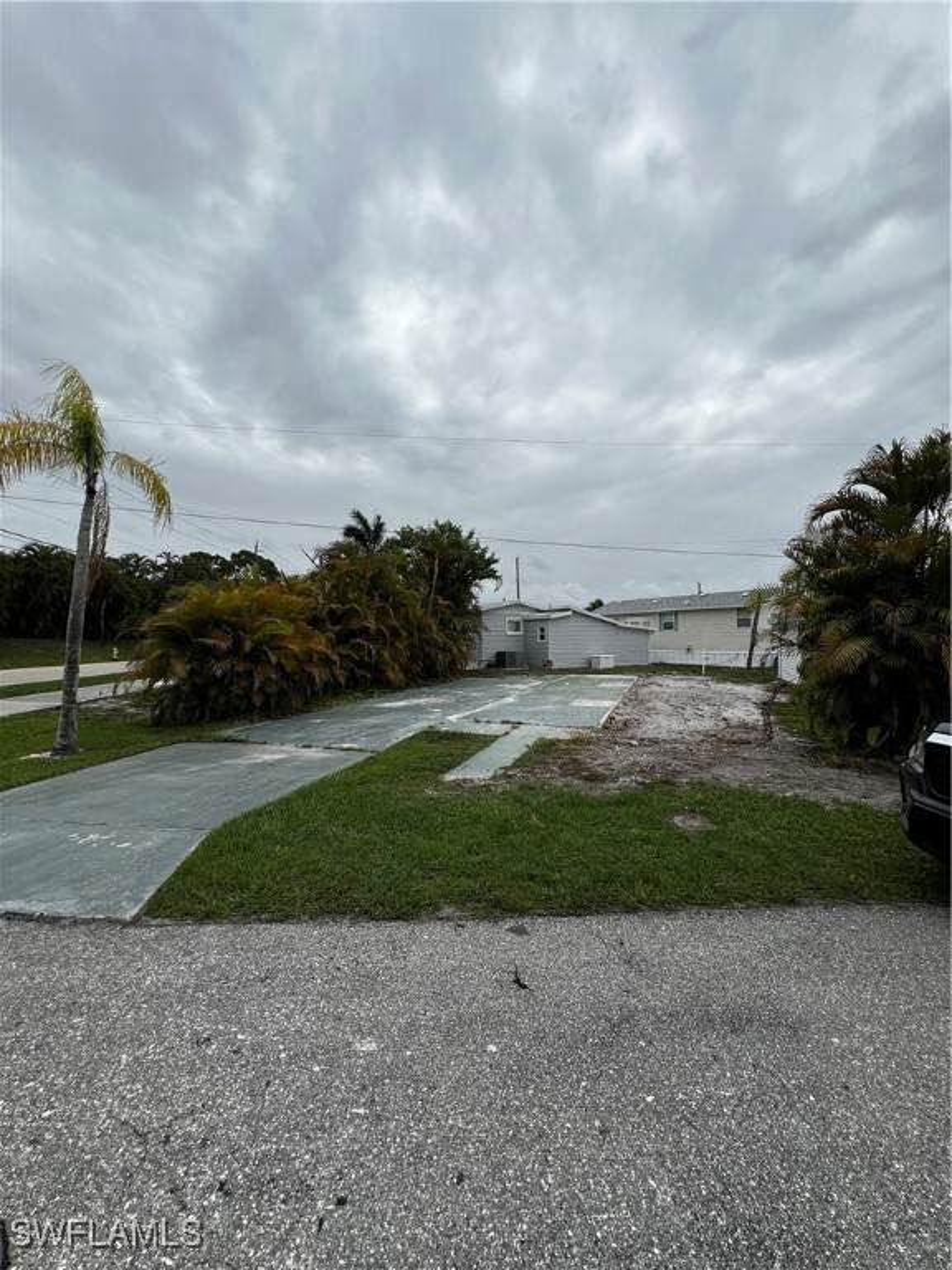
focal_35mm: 13
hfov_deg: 89.9
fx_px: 477
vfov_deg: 106.2
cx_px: 476
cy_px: 635
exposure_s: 1/2801
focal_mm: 1.57
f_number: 1.8
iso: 32
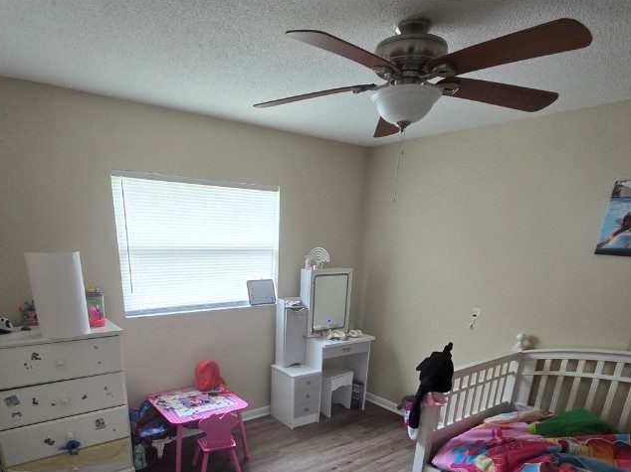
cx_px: 279
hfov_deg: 78.7
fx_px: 383
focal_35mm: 21
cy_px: 376
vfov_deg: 58.7
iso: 320
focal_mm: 2.2
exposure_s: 1/60
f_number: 2.2
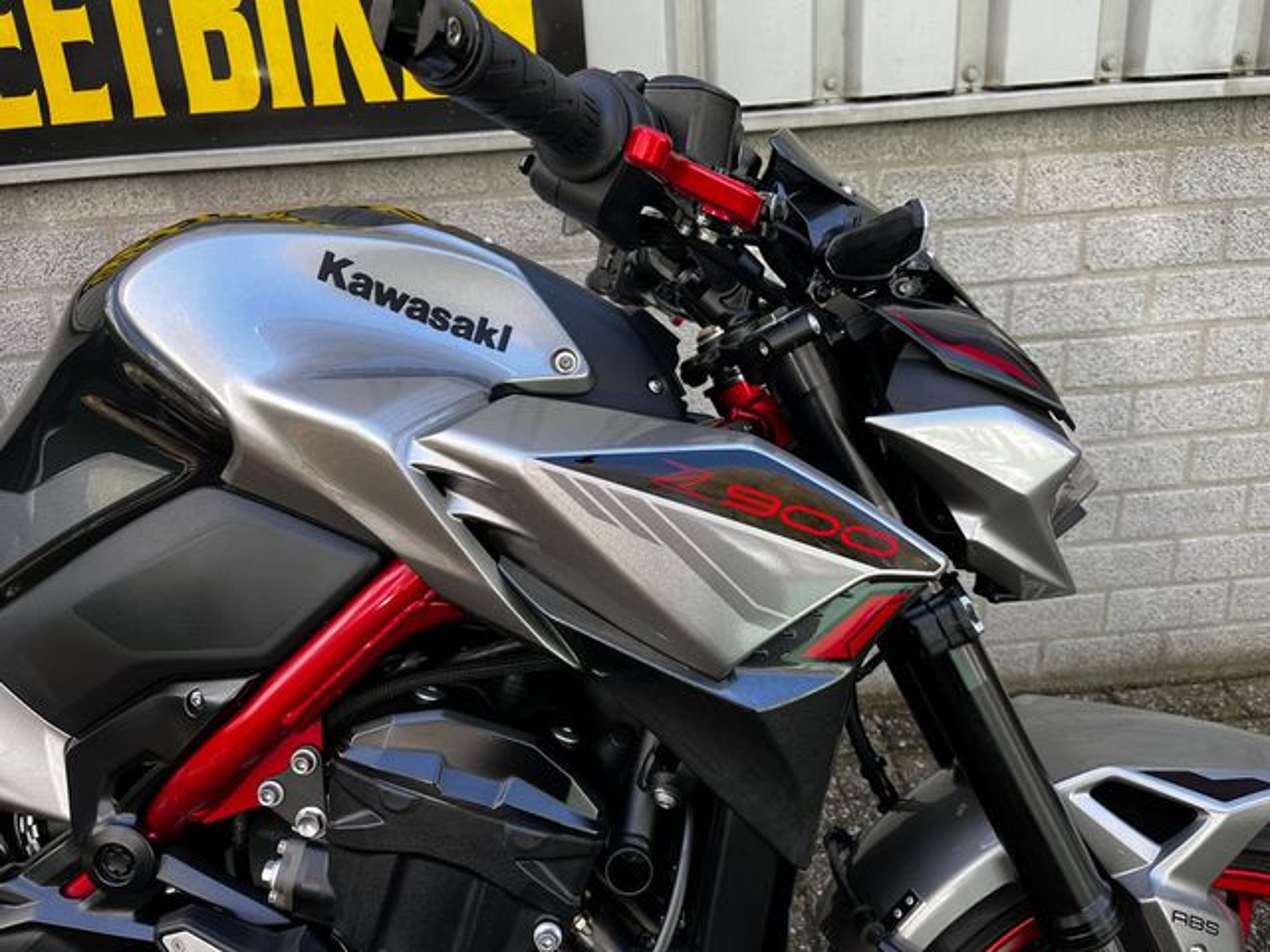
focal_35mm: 26
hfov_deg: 67.3
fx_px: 954
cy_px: 476
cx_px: 635
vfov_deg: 53.1
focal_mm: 5.1
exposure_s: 1/169
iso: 40
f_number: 1.6
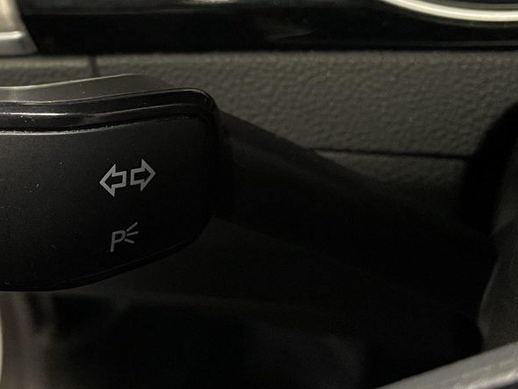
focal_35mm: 63
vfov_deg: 23.2
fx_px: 943
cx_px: 127
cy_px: 136
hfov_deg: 30.2
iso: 500
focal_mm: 4.2
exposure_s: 1/56
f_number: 1.6
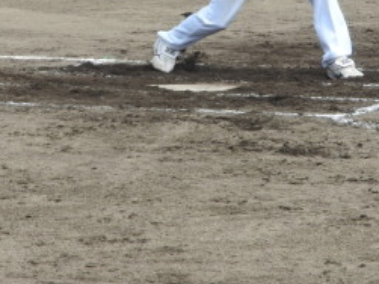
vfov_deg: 3.4
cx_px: 145
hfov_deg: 4.6
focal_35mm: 431
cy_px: -53
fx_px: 4717
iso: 100
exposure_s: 1/250
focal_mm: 32.2
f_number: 5.3
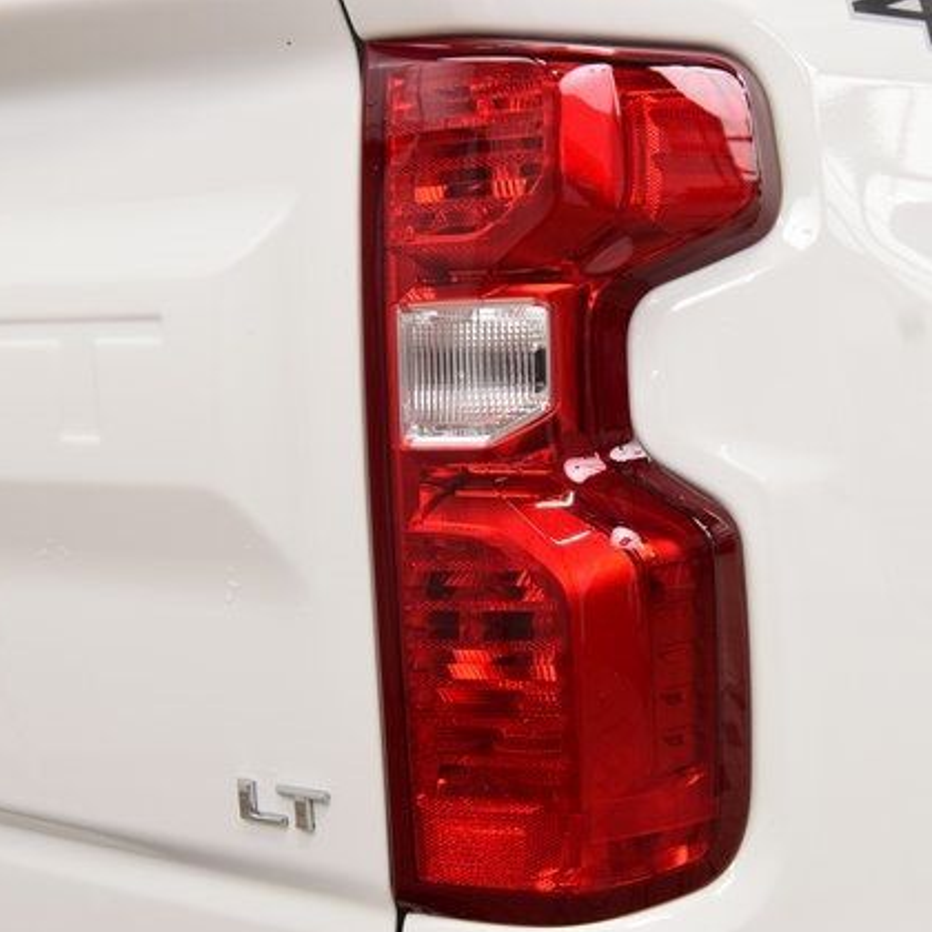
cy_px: 472
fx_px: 2010
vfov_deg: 26.1
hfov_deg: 26.1
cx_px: 508
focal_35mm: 66
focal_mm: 34
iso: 720
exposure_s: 1/30
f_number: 7.1
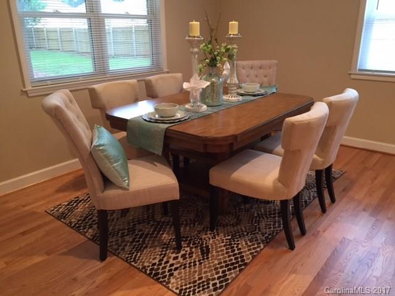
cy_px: 148
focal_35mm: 29
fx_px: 331
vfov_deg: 48.2
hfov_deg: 61.7
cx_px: 198
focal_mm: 4.15
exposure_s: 1/30
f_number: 2.2
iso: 160
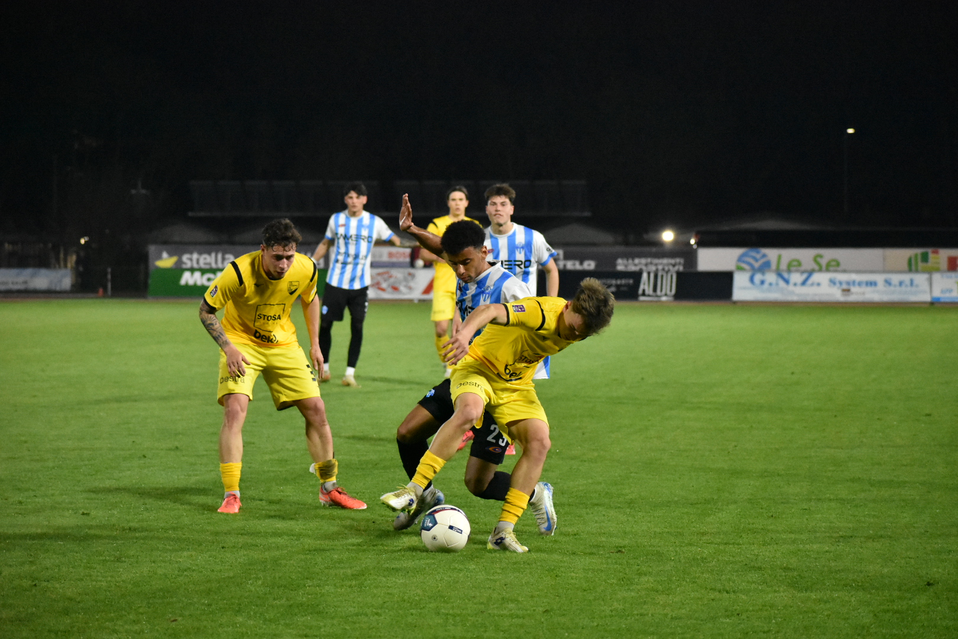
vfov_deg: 8.3
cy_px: 320
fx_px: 4390
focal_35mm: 165
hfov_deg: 12.5
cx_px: 479
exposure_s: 1/1250
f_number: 4.8
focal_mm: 110
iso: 6400
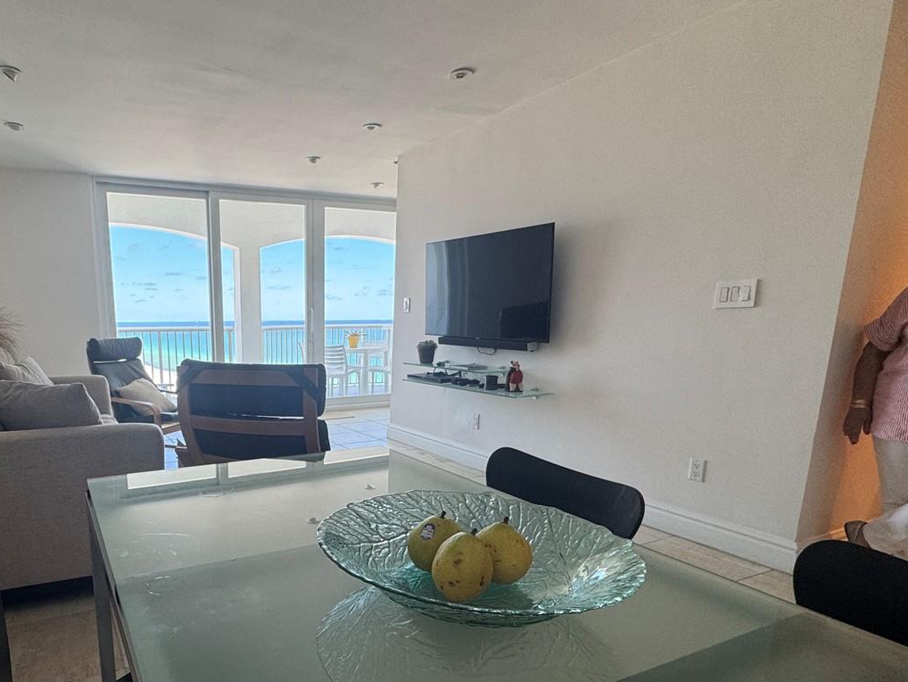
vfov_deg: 60.0
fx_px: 577
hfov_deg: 73.8
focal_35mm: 22
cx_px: 294
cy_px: 439
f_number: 2.2
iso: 100
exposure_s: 1/120
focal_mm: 2.22
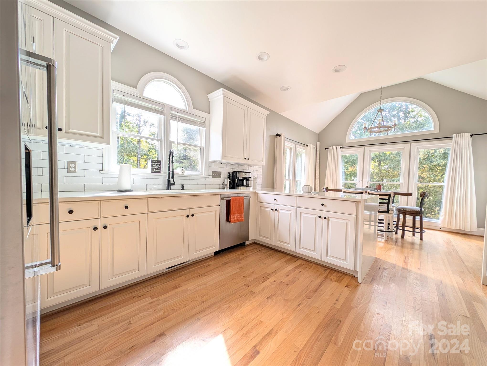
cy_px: 183
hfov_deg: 110.5
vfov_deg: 94.6
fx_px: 169
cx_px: 244
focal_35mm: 12
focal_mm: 2.23
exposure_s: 1/273
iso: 104
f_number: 1.95
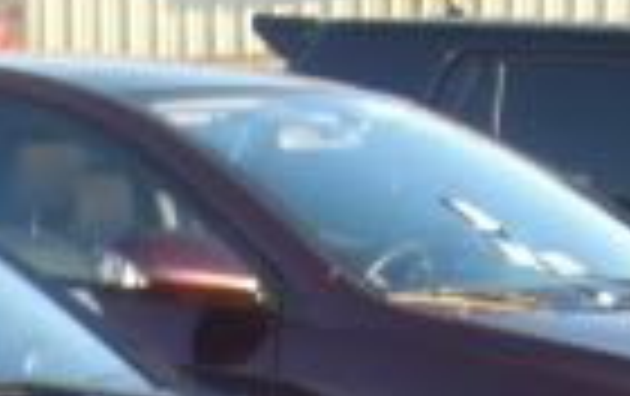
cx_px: -328
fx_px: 3164
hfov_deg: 10.9
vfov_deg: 6.9
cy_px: 796
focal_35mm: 184
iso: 80
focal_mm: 7.9
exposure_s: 1/125
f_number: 2.8
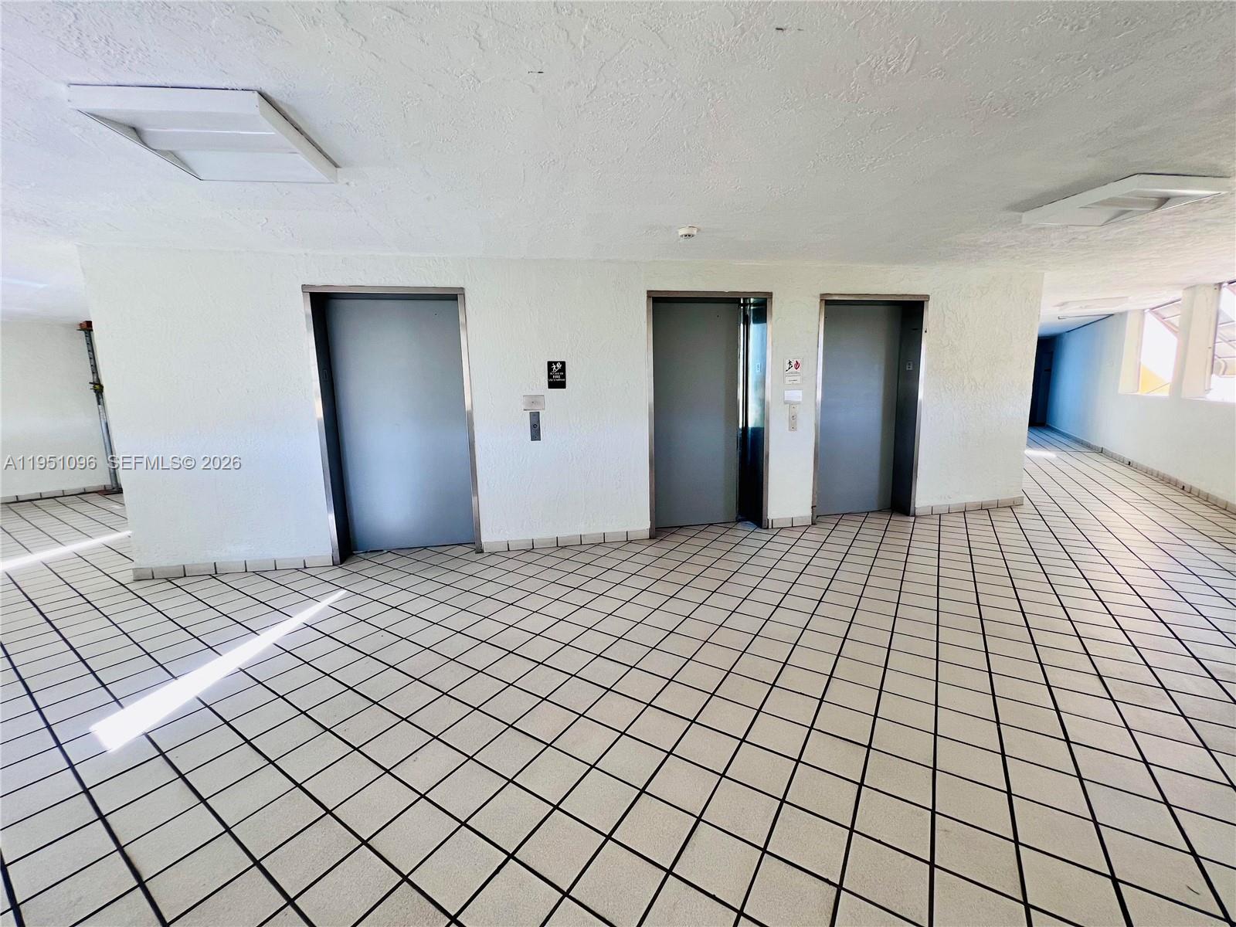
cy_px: 464
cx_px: 618
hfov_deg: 106.2
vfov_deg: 89.9
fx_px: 464
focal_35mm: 13
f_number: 1.8
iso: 64
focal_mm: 1.57
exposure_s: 1/120
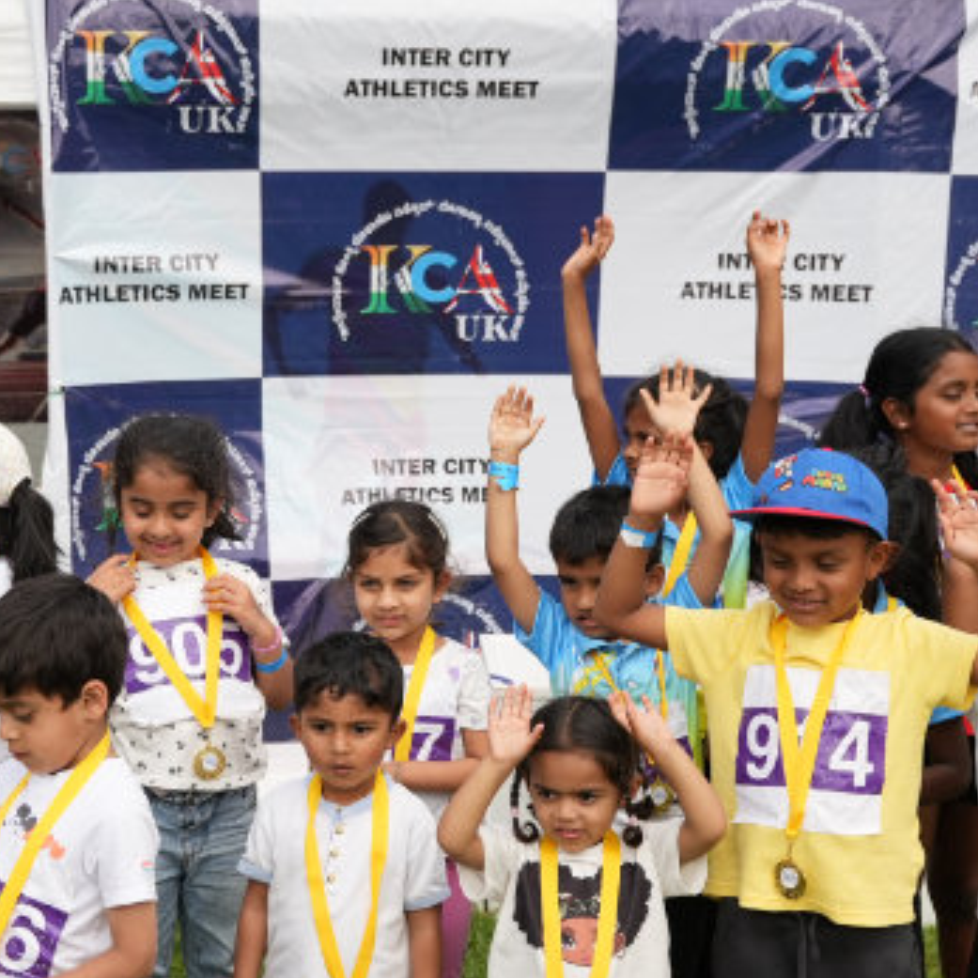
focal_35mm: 60
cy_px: 593
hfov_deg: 28.5
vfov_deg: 28.5
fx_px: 1918
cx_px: 366
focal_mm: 24
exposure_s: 1/2500
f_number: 2.8
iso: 250
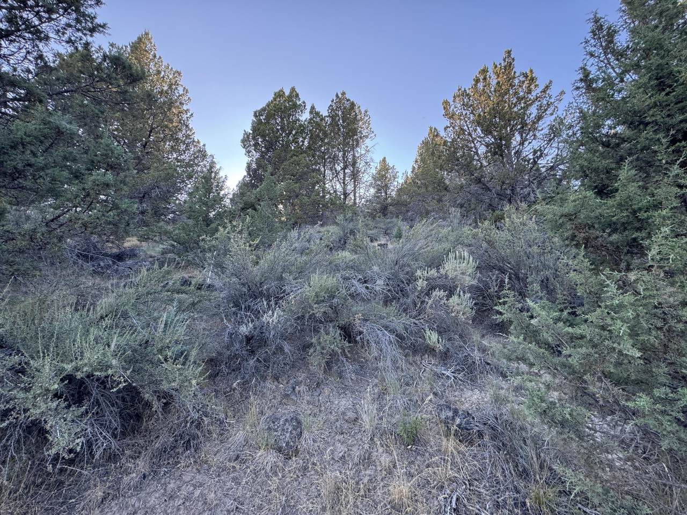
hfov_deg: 102.1
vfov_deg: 85.7
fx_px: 278
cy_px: 258
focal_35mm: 14
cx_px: 344
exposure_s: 1/99
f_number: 2.2
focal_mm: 2.22
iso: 50
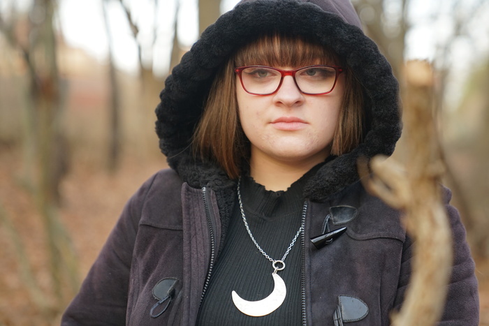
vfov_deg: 19.5
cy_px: 163
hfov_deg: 28.8
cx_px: 244
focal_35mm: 70
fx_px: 951
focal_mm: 70
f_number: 2.8
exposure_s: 1/160
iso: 640
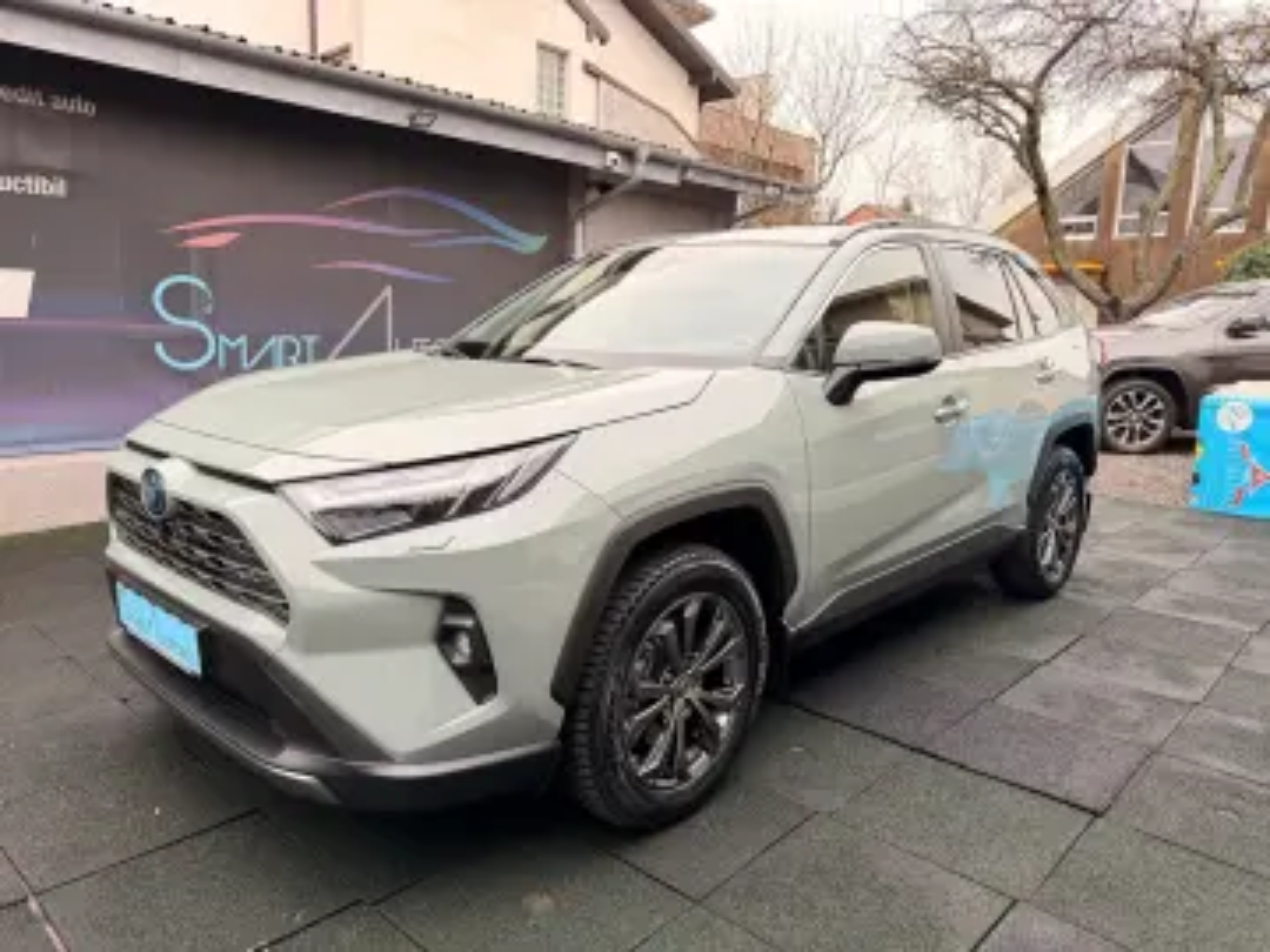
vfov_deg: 56.8
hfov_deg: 71.6
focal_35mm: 24
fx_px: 881
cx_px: 635
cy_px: 476
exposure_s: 1/127
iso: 200
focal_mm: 6.76
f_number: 1.78
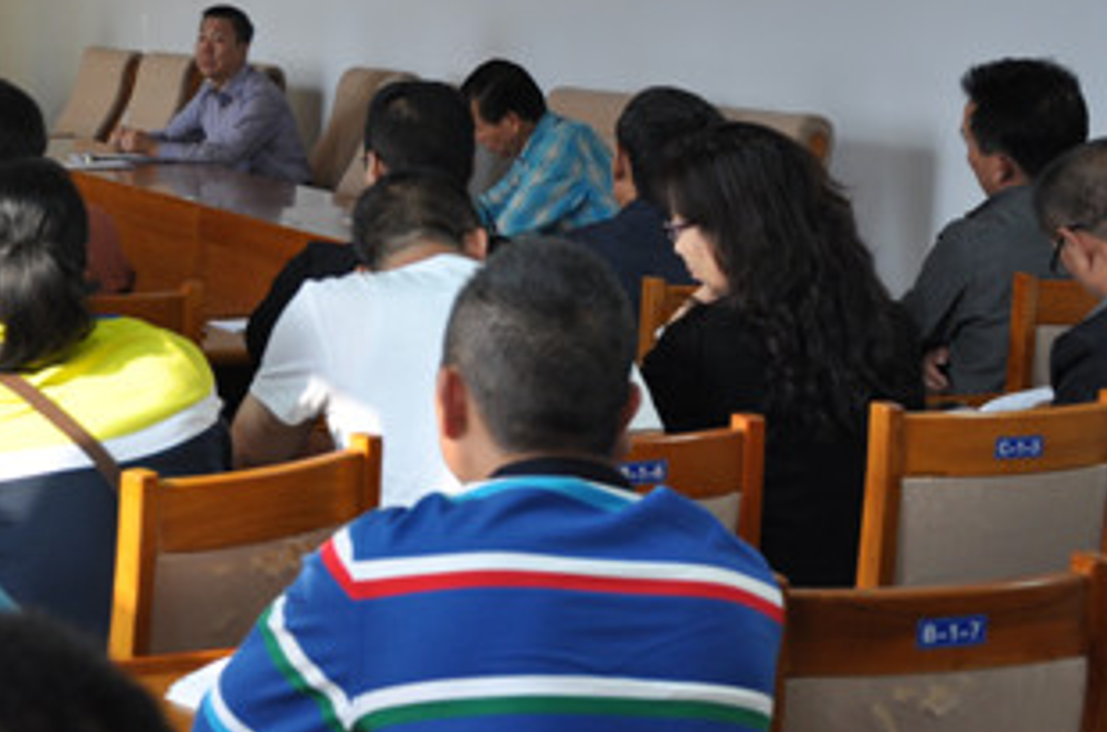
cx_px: 64
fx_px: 2852
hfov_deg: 21.4
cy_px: 39
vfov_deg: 14.4
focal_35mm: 93
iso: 400
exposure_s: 1/50
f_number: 4.2
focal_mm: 32
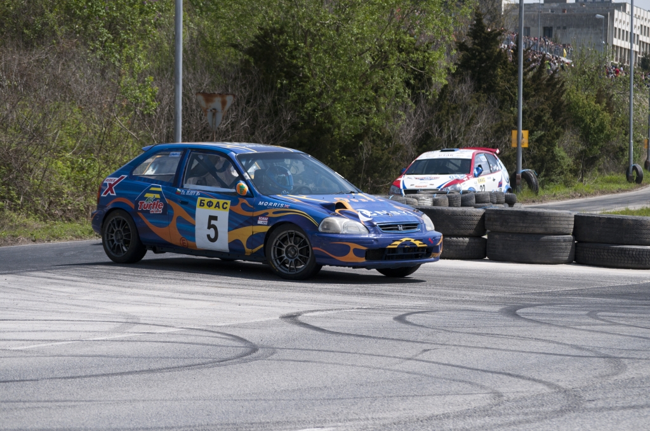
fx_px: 2326
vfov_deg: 10.6
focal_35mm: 129
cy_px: 216
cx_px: 325
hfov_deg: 15.9
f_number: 7.1
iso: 400
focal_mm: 86
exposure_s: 1/1600
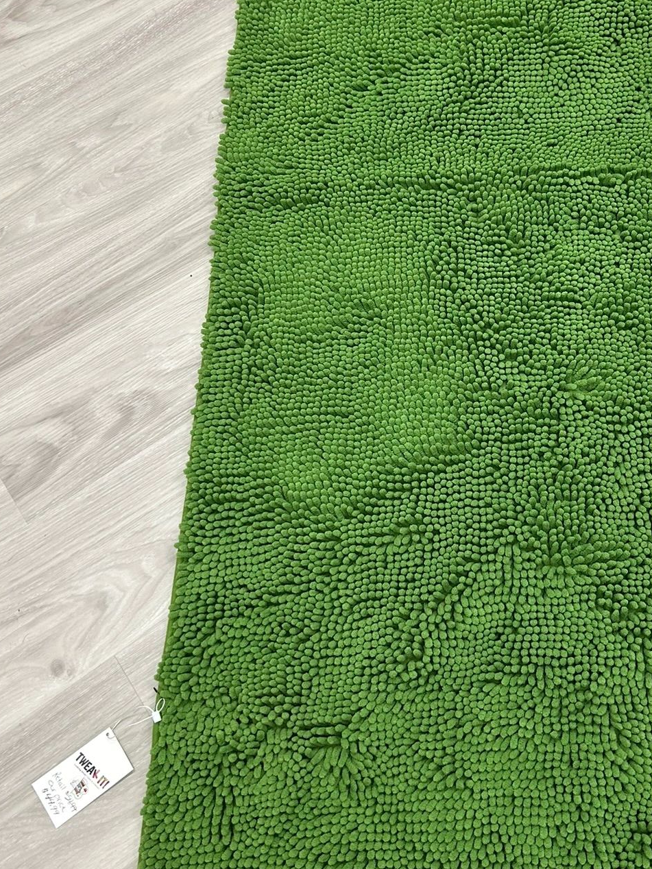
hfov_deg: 33.9
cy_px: 378
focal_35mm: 42
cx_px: 451
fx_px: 1055
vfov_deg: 44.7
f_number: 1.5
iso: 125
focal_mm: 5.7
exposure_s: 1/120
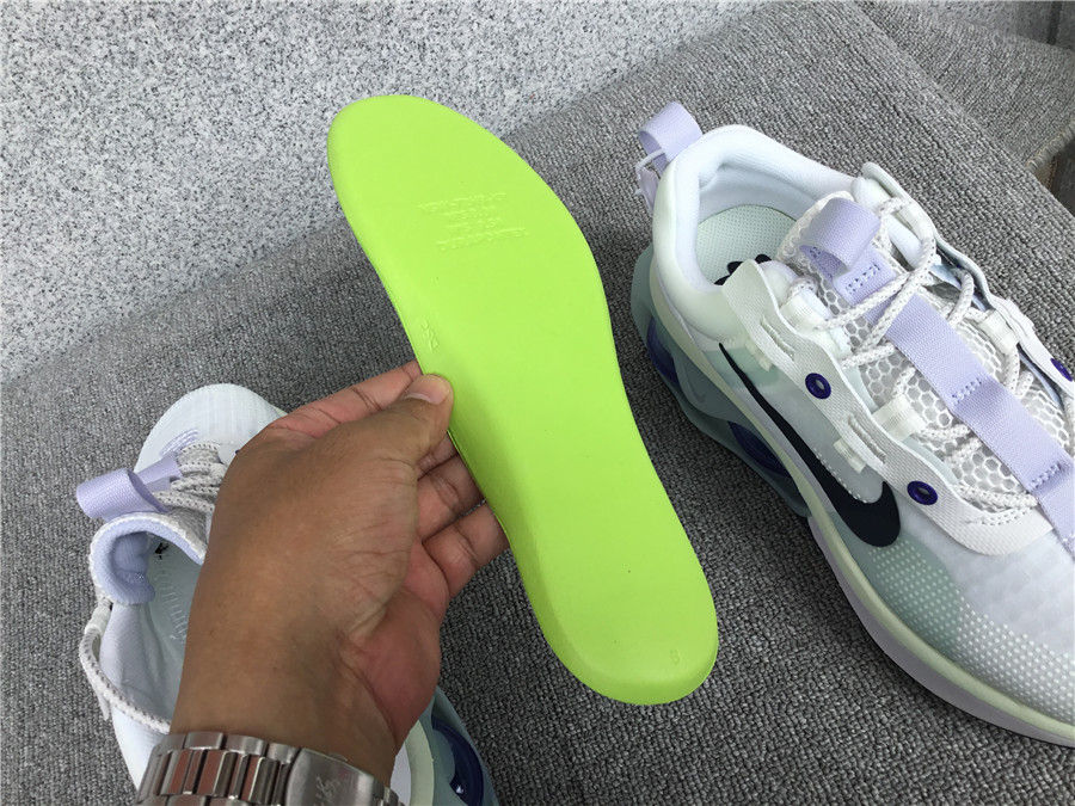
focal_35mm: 31
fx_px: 963
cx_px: 538
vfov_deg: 45.4
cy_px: 403
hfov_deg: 58.4
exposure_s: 1/550
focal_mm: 3.3
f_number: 2.4
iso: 25
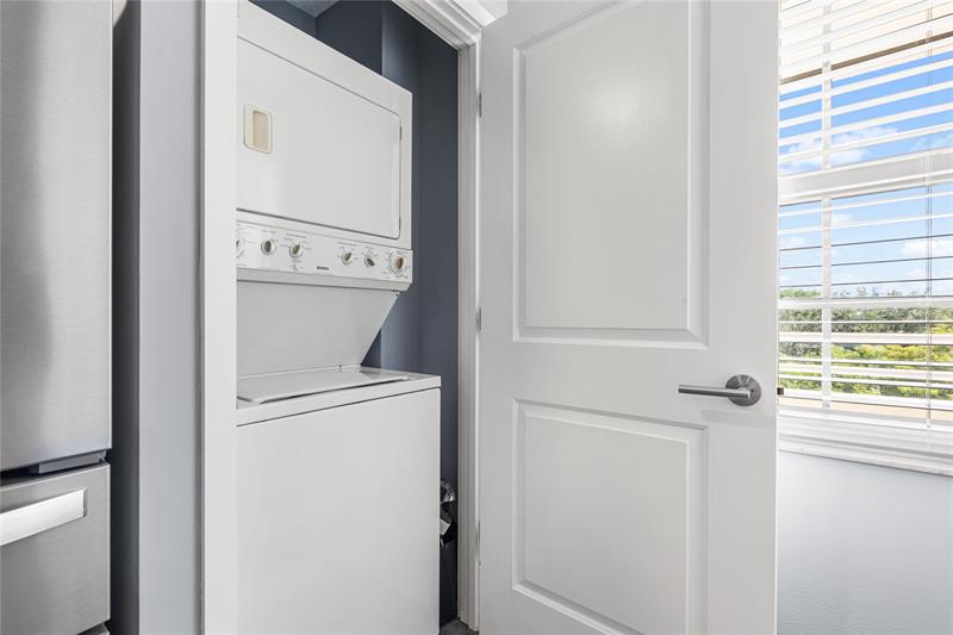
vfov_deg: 70.4
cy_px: 318
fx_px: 450
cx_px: 476
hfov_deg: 93.3
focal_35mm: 17
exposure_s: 1/1.25
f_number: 9
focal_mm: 17
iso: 100
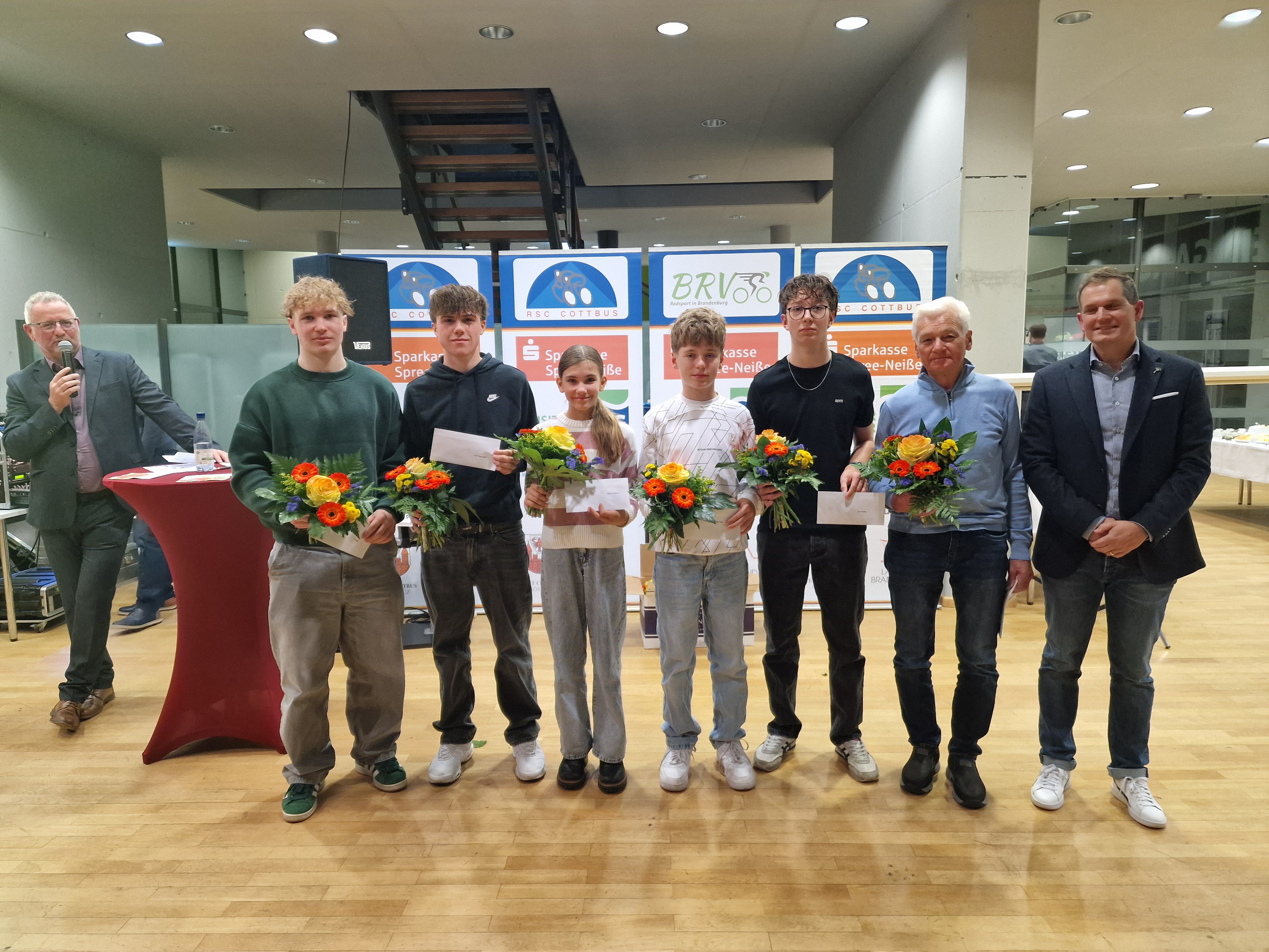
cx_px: 634
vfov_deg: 58.9
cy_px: 476
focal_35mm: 23
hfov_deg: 73.9
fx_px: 843
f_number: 1.8
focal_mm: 6.4
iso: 500
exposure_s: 1/50
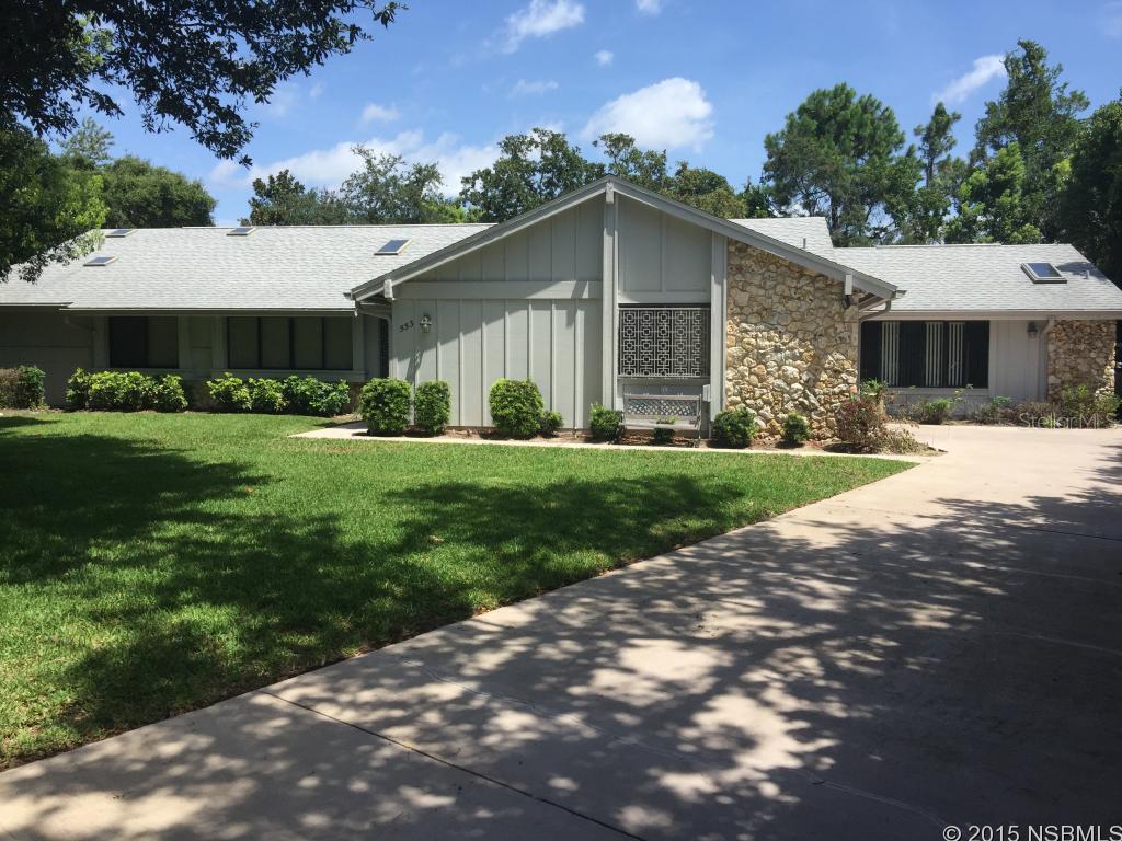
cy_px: 420
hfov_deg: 61.7
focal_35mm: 29
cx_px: 561
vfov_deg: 48.2
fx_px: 940
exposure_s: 1/1721
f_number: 2.2
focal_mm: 4.15
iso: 32
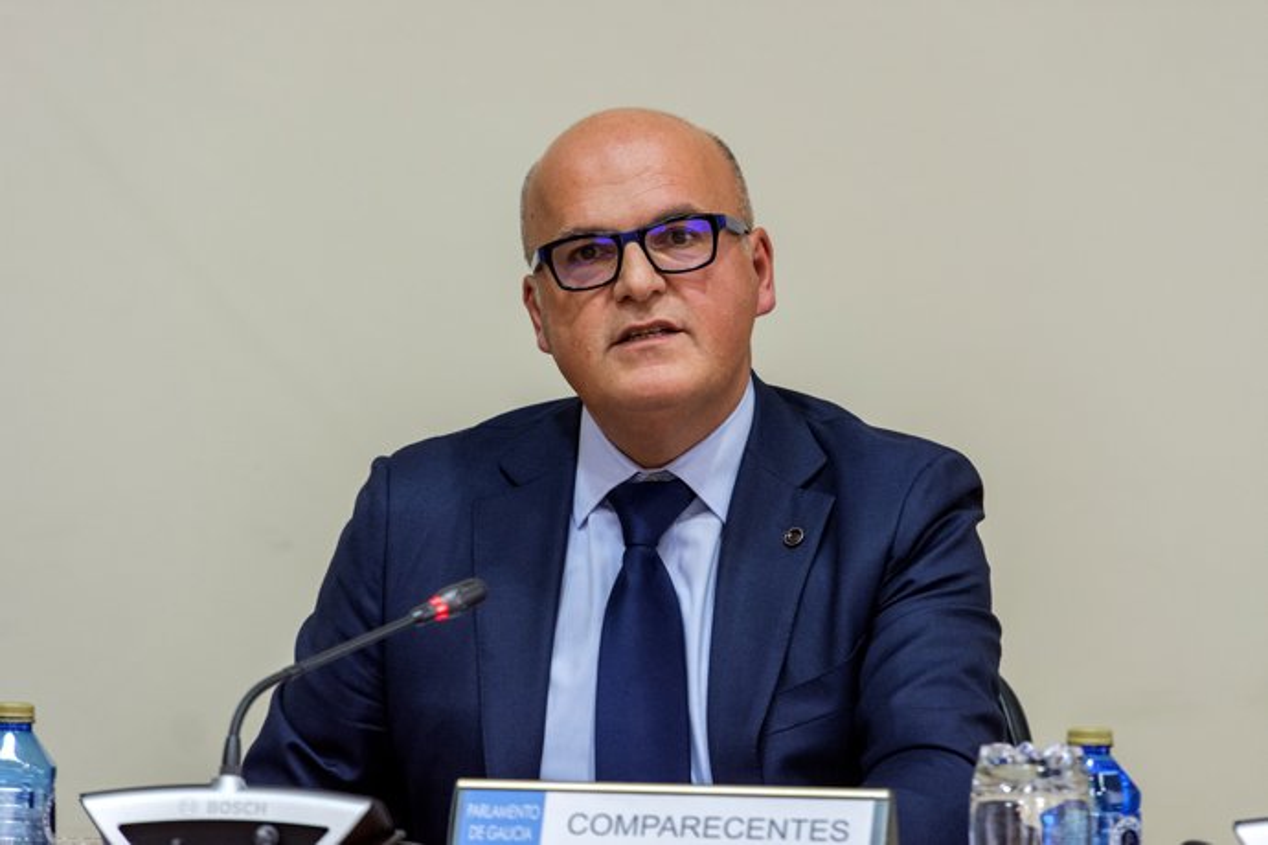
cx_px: 634
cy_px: 422
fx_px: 9773
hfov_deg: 7.4
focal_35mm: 278
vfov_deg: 5.0
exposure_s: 1/125
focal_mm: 185
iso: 1600
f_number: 4
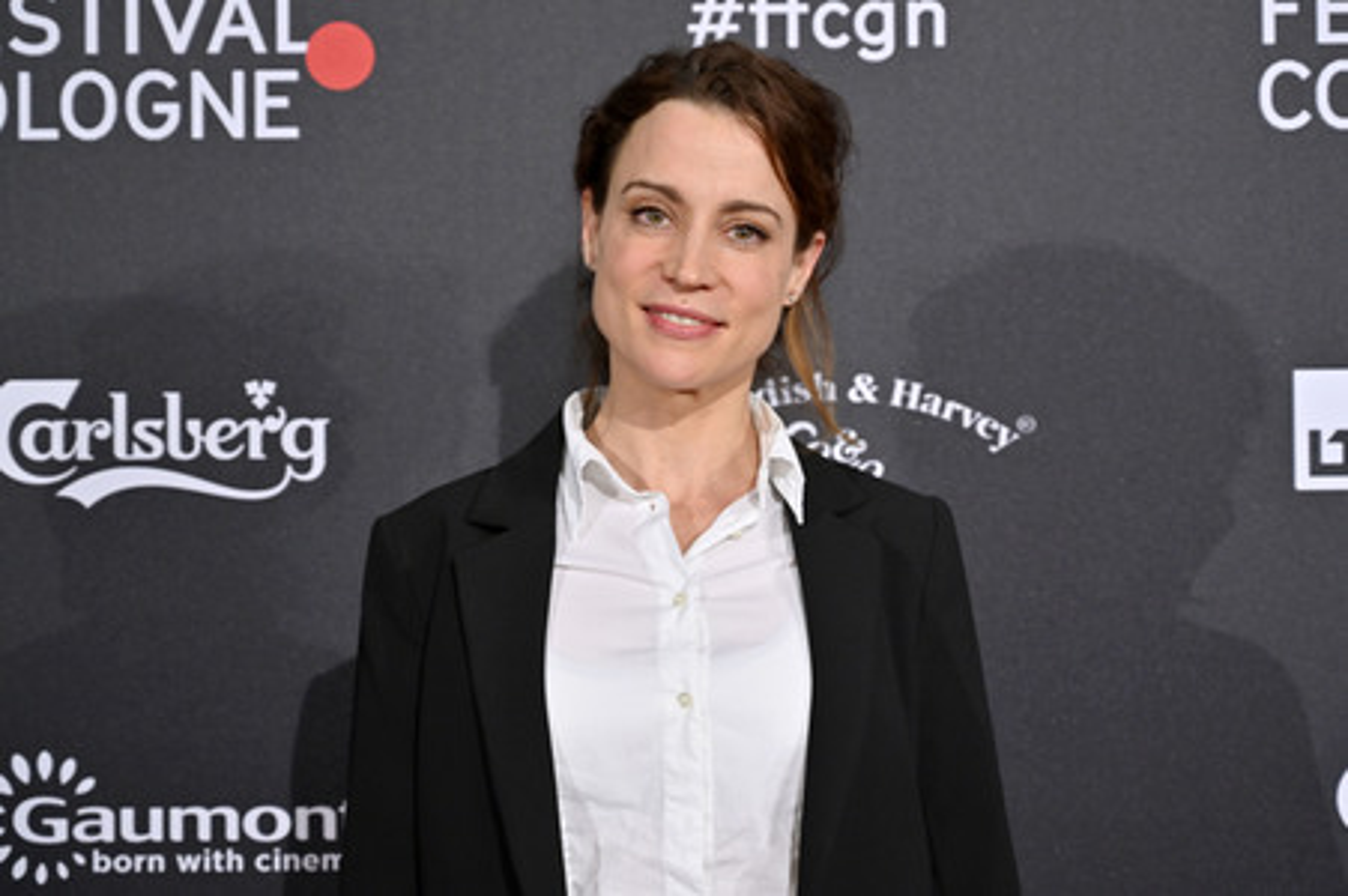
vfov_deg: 19.4
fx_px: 2619
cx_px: 674
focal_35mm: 70
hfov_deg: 28.9
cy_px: 448
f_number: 4
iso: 1000
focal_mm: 70
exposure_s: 1/200
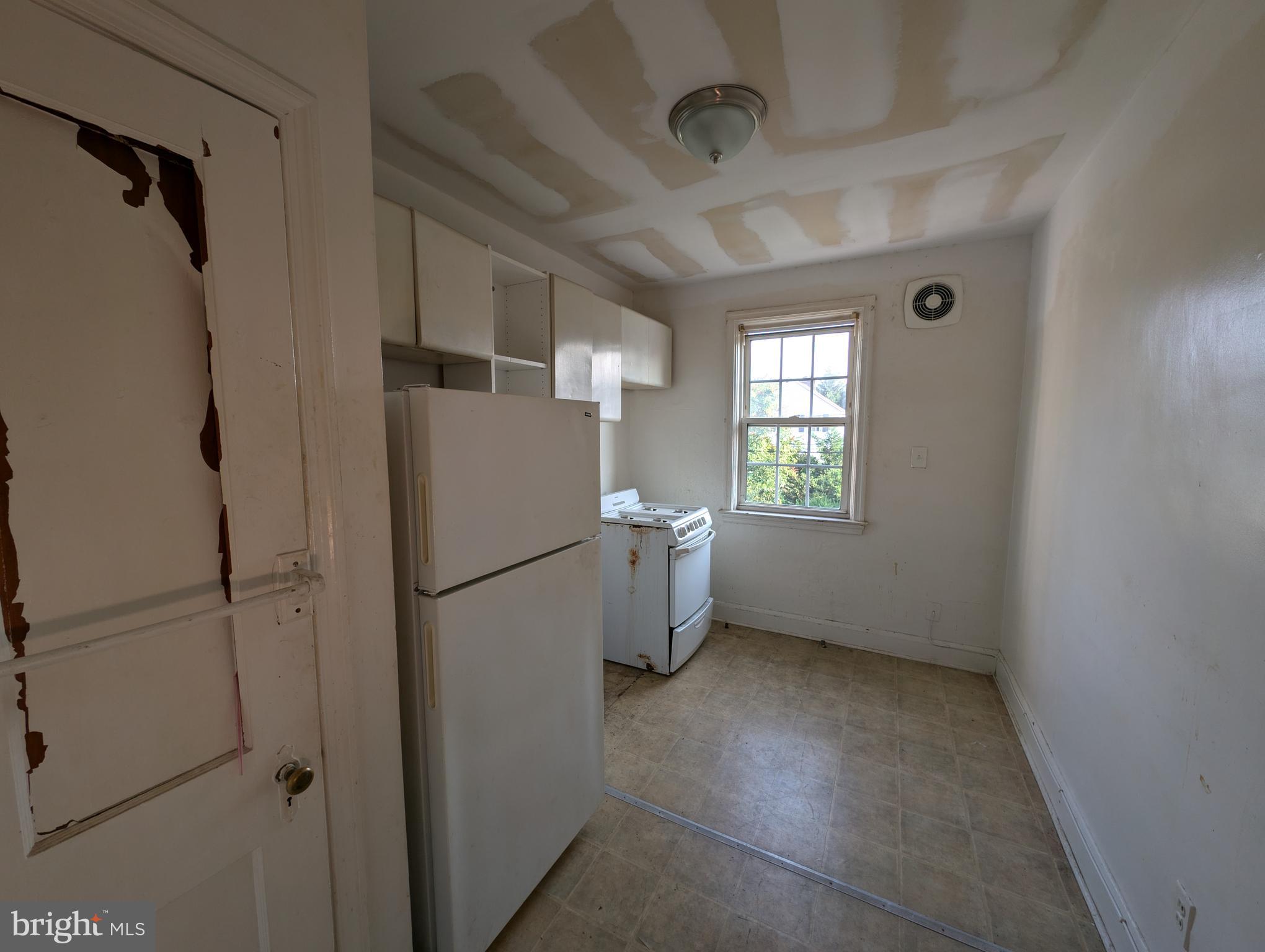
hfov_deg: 110.5
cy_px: 476
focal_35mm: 12
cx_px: 632
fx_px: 439
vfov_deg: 94.6
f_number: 1.95
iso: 45
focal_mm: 2.23
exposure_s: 1/138
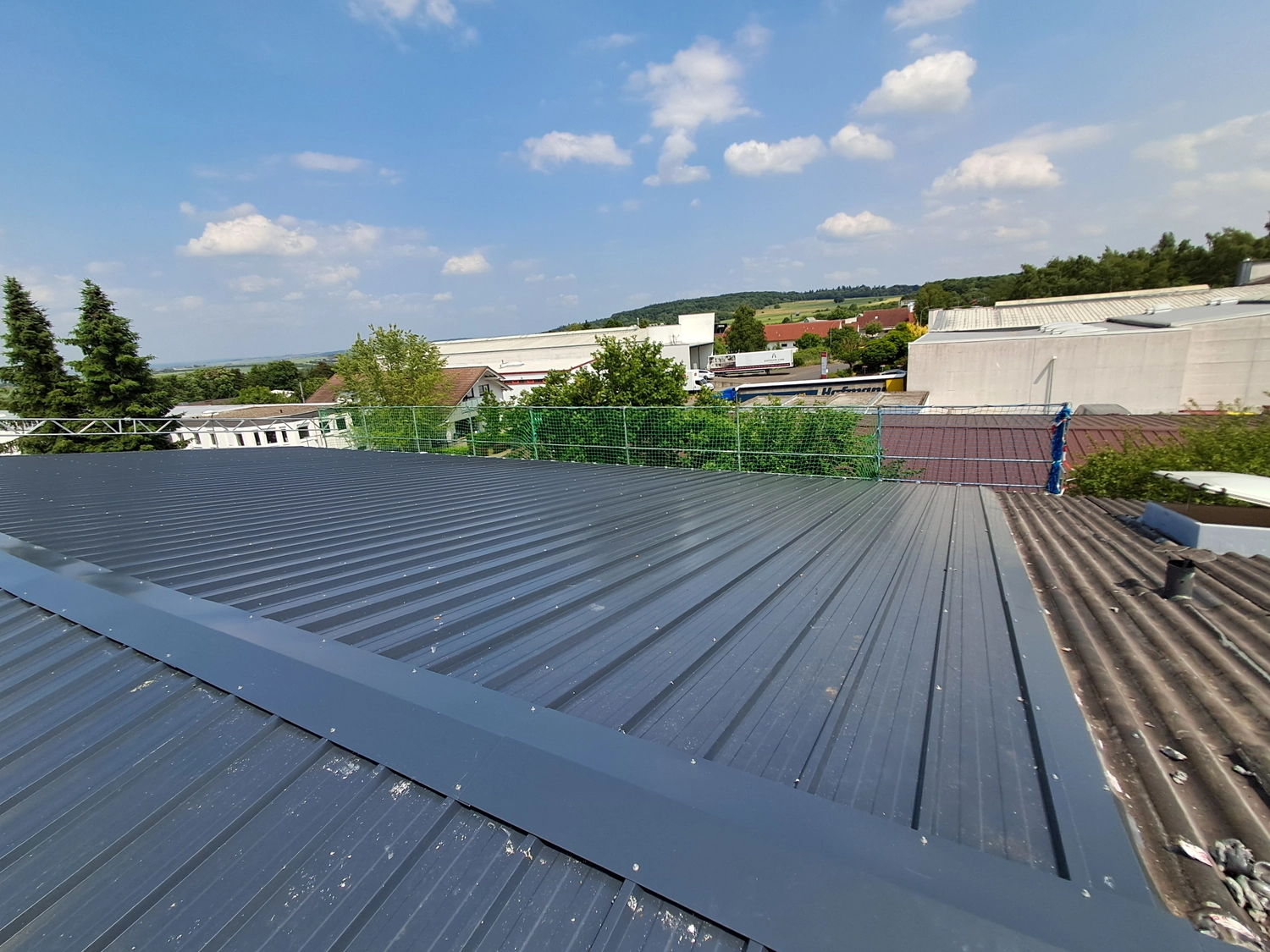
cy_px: 476
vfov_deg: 78.1
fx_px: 587
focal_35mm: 16
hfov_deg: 94.5
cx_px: 635
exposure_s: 1/1250
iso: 40
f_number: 2.2
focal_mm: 1.64
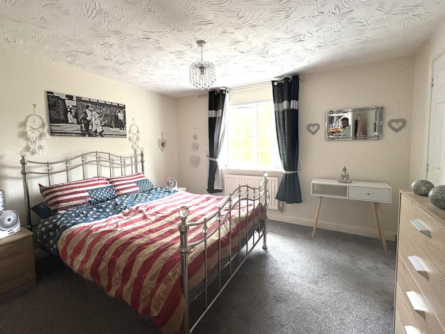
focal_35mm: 16
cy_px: 161
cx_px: 206
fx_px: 206
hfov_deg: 94.3
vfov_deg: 78.1
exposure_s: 1/90
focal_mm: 2.22
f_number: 2.2
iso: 250
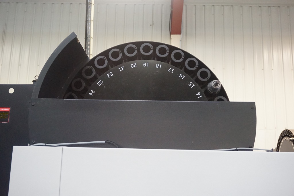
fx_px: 343
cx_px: 147
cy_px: 98
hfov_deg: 46.4
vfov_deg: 31.9
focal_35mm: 42
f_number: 4.5
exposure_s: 1/60
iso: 3200
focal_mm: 28
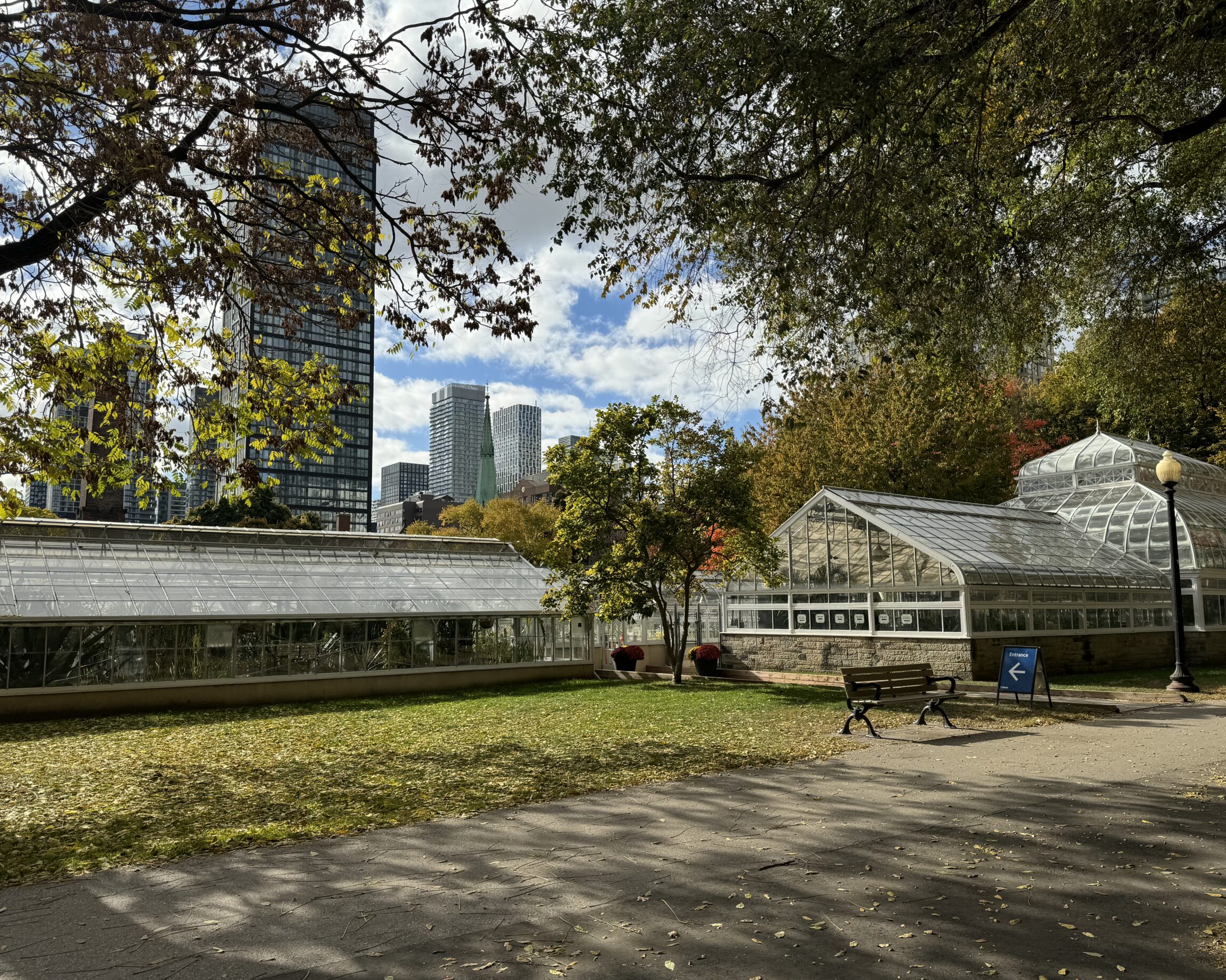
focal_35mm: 26
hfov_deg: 66.0
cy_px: 494
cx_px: 626
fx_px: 943
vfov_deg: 54.9
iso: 80
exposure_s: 1/4950
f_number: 1.78
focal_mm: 6.76
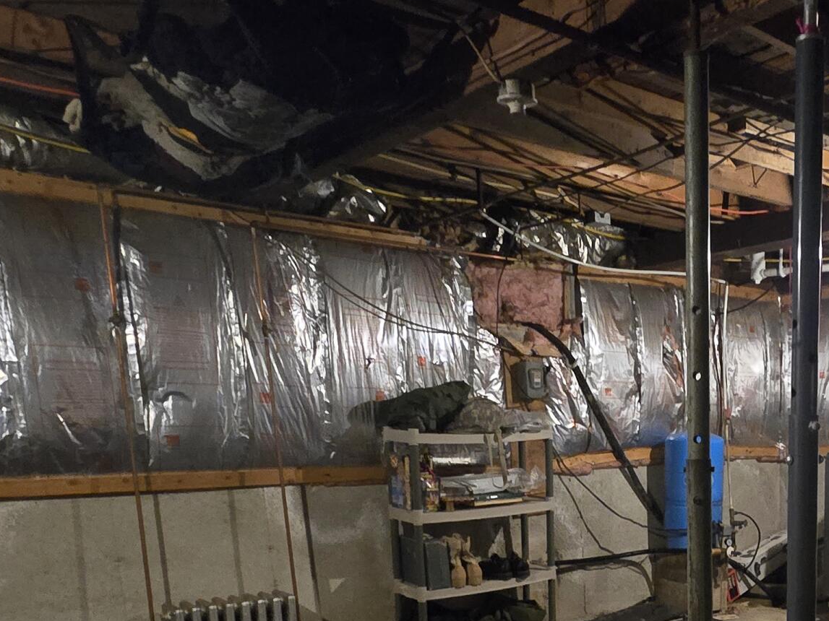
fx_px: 814
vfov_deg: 38.1
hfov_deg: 49.1
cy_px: 593
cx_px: 720
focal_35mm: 34
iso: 1250
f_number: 2.2
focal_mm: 2.2
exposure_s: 1/24
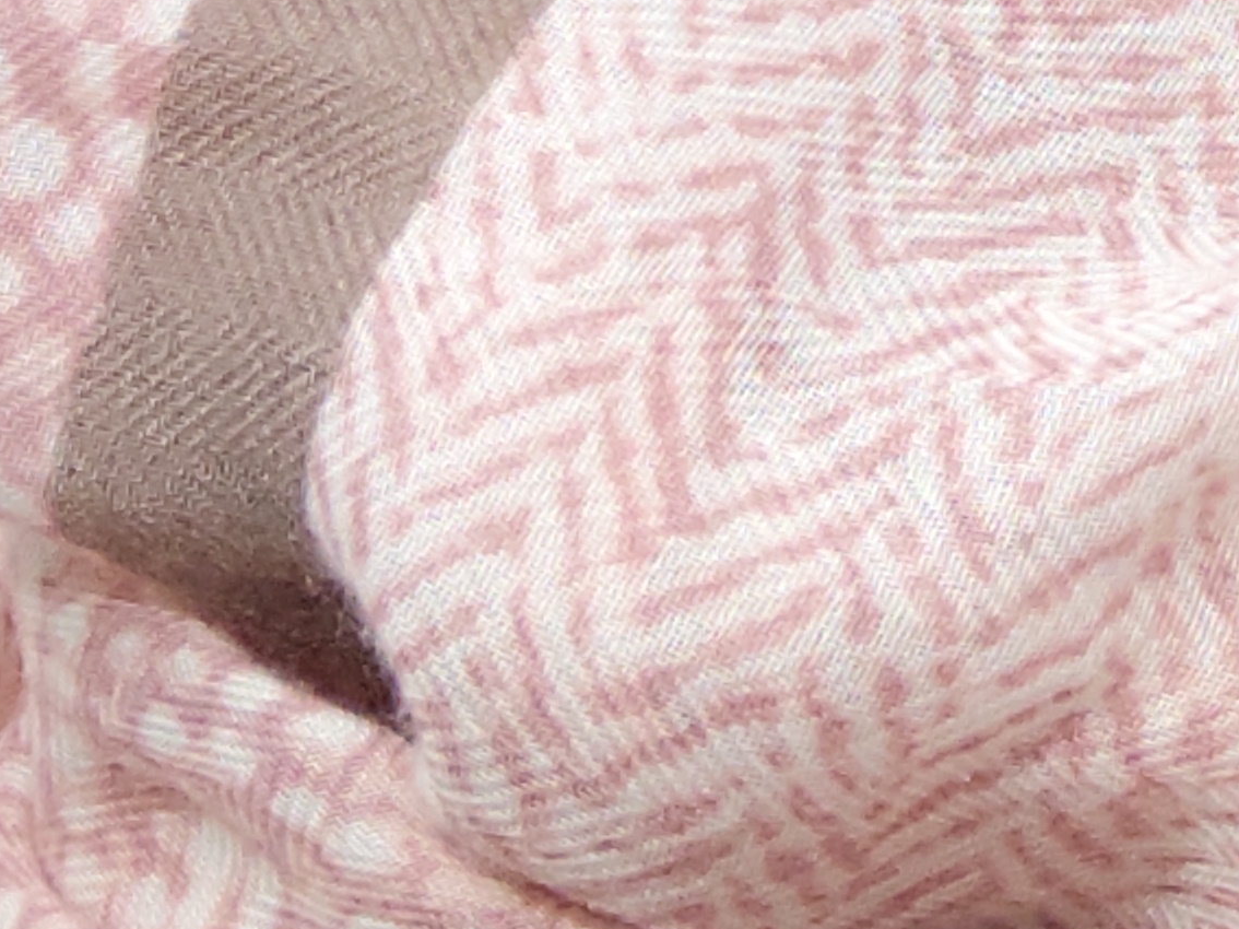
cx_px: 2062
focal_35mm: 148
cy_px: -1459
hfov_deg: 12.4
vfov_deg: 8.9
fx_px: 5296
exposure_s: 1/255
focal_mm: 3.61
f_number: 2
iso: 50
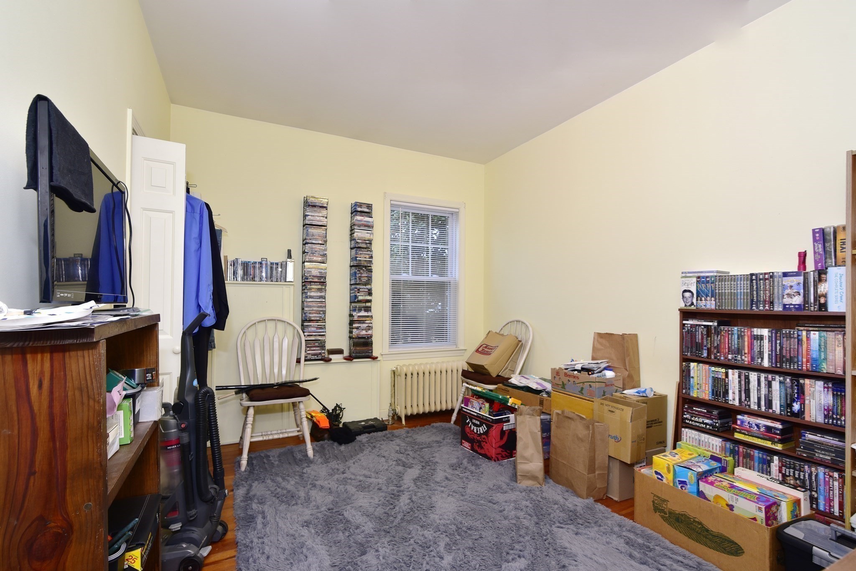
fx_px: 381
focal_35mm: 16
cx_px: 428
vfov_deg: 73.8
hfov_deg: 96.7
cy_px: 286
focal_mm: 16
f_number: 8
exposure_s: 1/13
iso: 400
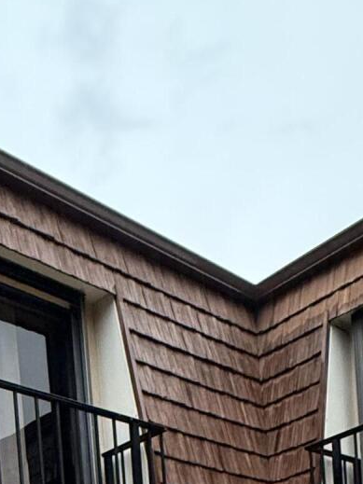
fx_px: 755
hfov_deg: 27.0
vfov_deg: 24.7
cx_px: 213
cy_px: 773
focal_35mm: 54
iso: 400
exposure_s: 1/60
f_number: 2.2
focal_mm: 2.22
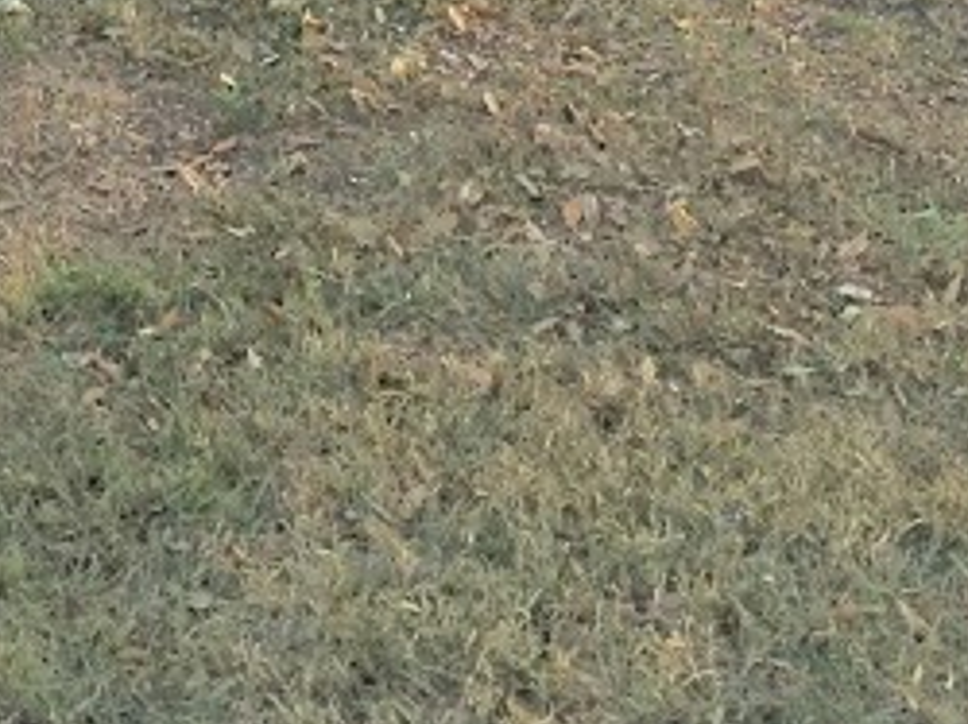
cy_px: -728
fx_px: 3325
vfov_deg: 11.2
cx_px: 85
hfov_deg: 16.3
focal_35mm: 119
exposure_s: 1/1399
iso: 25
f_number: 2.2
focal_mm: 4.15
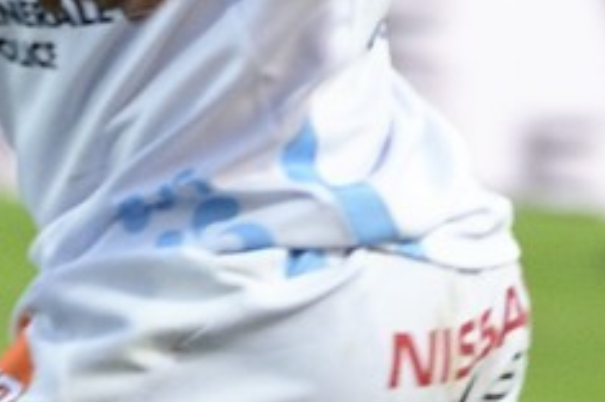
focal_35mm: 1363
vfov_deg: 1.0
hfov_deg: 1.5
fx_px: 22874
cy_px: -155
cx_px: -1442
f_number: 5
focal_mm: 200
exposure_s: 1/250
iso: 800
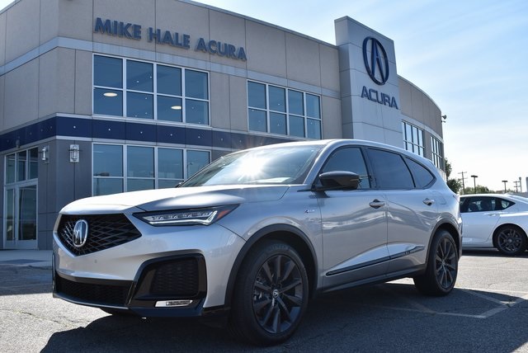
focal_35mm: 36
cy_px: 176
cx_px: 264
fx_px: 528
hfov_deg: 53.1
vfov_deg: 36.9
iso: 100
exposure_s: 1/250
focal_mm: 24
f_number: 8
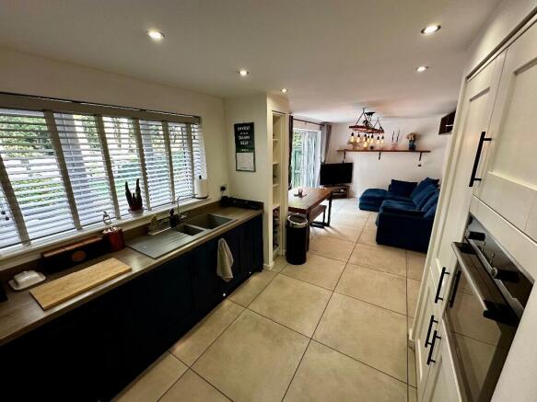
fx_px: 217
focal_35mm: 14
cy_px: 201
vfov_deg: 85.7
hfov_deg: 102.1
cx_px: 268
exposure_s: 1/100
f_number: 2.2
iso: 160
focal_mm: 2.22
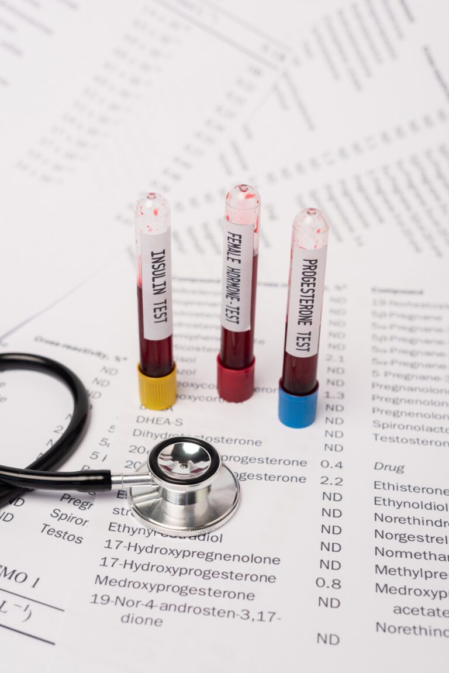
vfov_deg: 39.6
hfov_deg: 27.0
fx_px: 935
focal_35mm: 50
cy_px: 336
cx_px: 224
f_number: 5
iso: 100
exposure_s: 1/160
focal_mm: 50
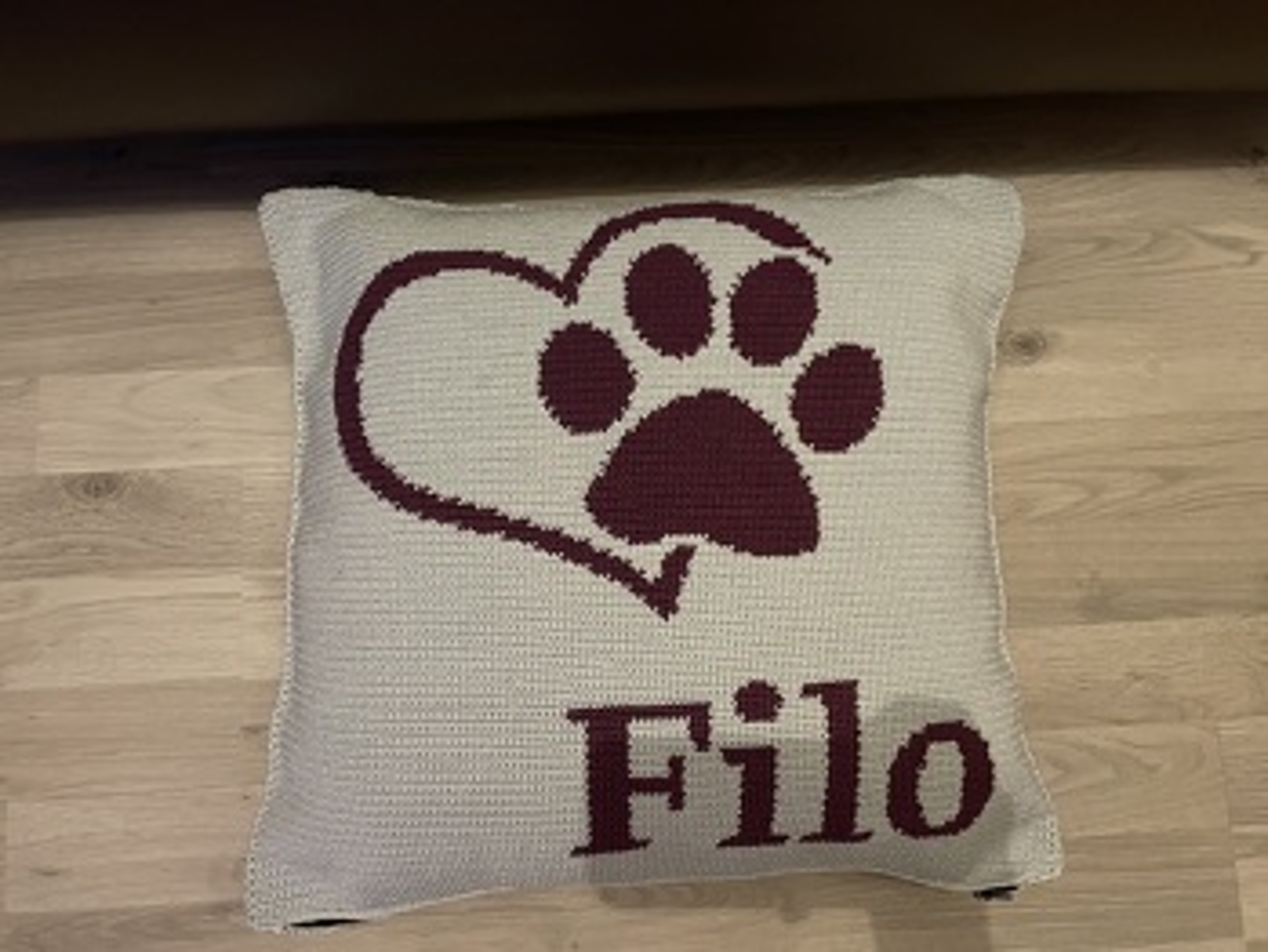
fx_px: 953
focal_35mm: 26
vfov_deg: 53.1
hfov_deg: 67.3
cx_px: 634
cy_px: 476
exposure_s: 1/30
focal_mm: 4.2
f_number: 1.6
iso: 800
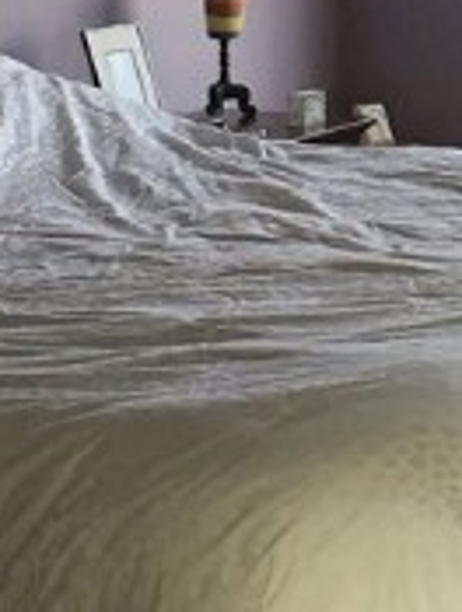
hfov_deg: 11.2
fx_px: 2252
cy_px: -49
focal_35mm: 127
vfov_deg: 15.1
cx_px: 693
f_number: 2.2
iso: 25
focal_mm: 4.15
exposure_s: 1/30
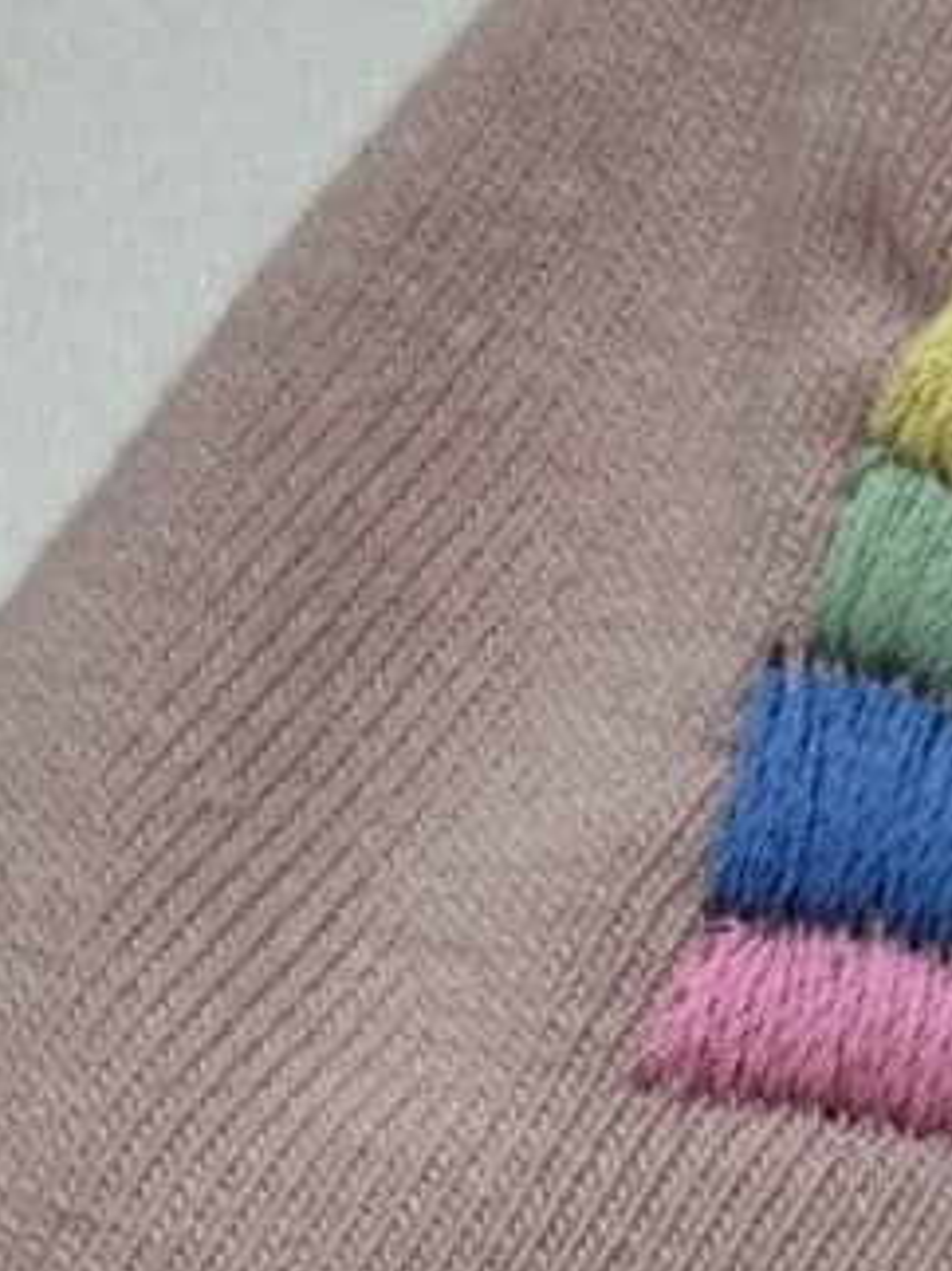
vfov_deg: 5.1
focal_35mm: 381
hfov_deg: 3.9
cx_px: 1554
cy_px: 2955
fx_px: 13980
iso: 64
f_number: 1.78
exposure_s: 1/218
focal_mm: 6.76
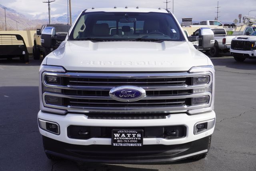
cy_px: 86
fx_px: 310
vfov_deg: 30.9
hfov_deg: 44.9
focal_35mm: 44
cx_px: 128
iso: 100
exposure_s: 1/125
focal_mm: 29
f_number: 11
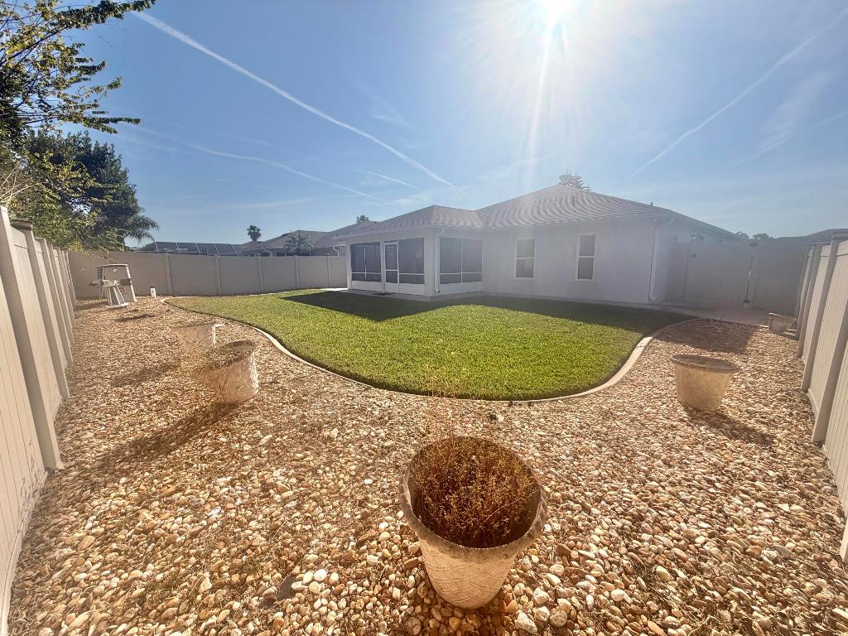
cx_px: 424
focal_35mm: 14
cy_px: 318
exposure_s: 1/2506
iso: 32
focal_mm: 2.22
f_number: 2.2
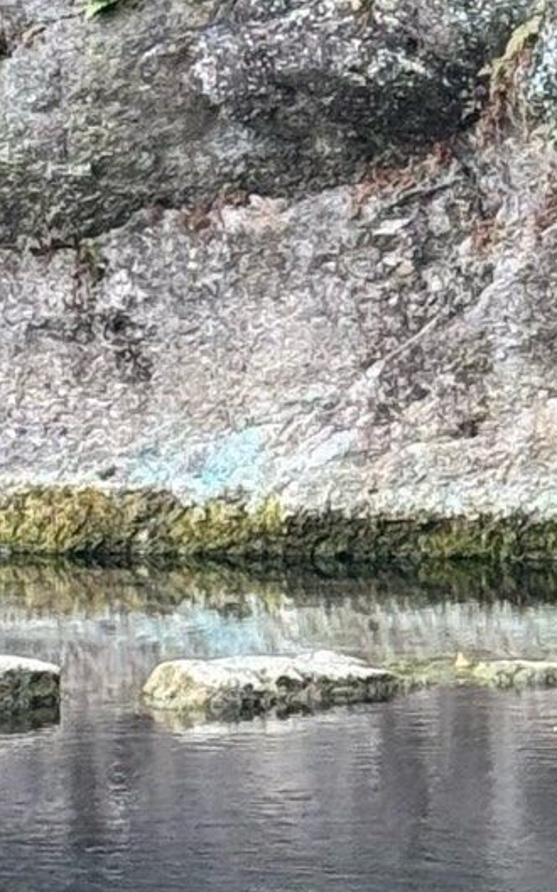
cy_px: 150
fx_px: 6388
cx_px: 971
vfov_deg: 8.0
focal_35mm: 263
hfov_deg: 4.9
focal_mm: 6.76
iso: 100
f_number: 1.78
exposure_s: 1/60
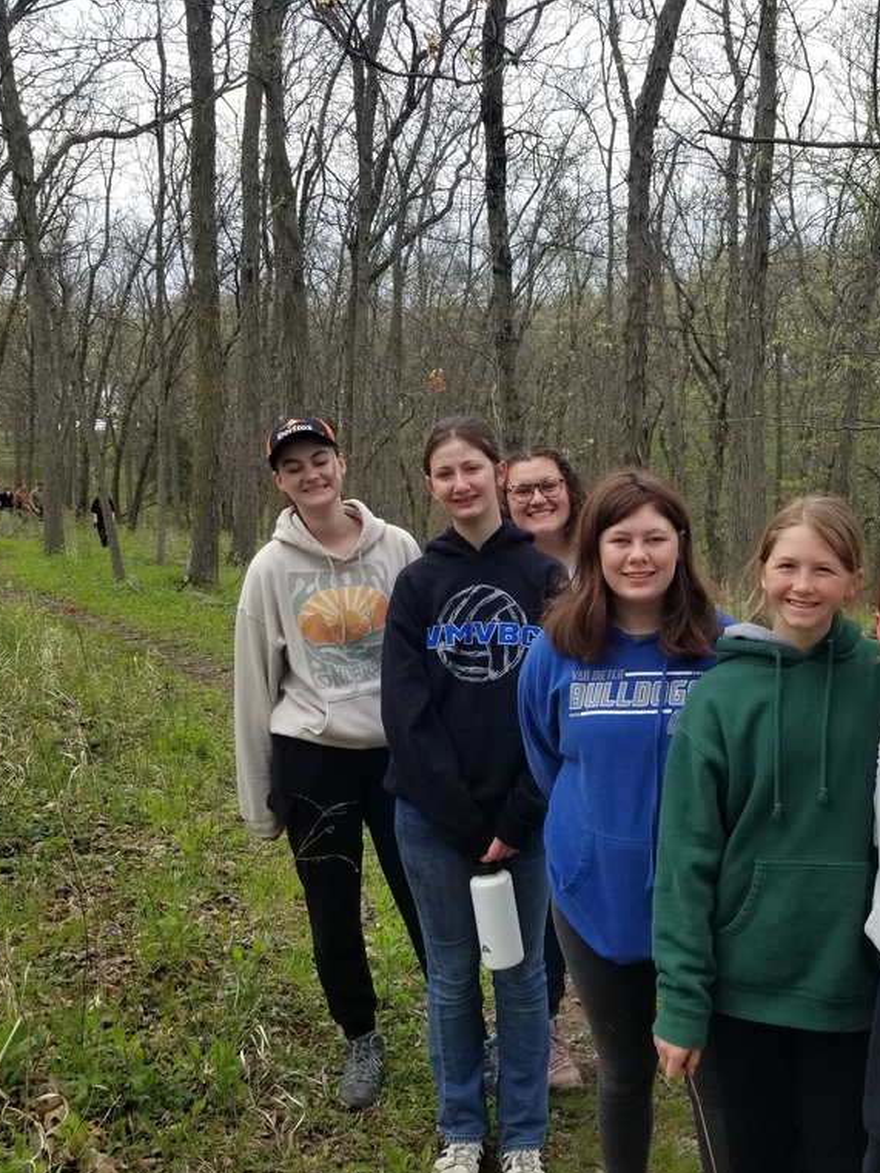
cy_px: 590
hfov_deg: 40.2
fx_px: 1186
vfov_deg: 52.6
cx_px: 593
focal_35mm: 35
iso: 50
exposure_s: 1/946
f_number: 1.7
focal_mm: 4.3
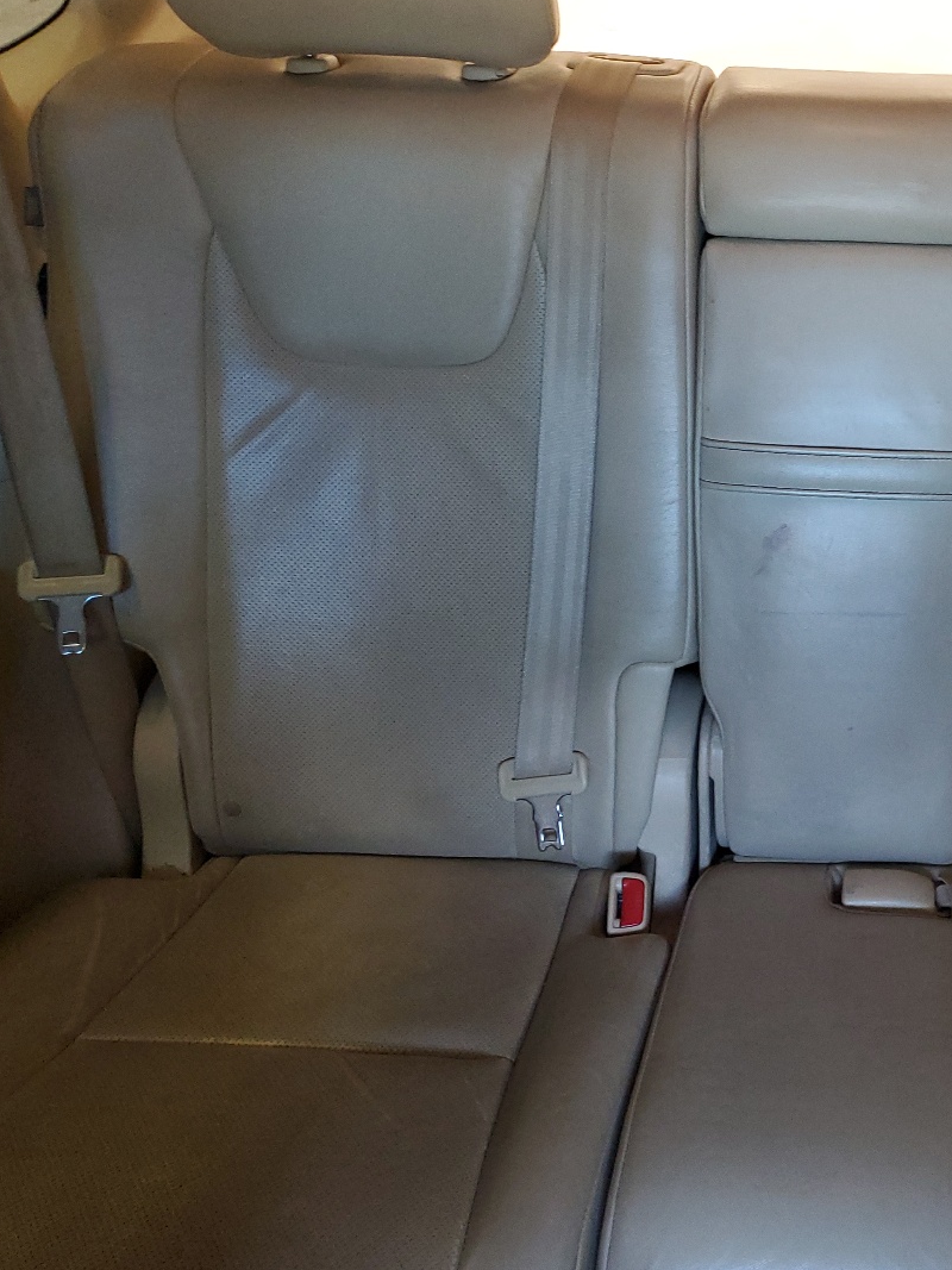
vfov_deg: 47.8
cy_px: 594
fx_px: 1430
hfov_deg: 34.3
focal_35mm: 39
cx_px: 894
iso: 181
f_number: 1.5
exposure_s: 1/60.2
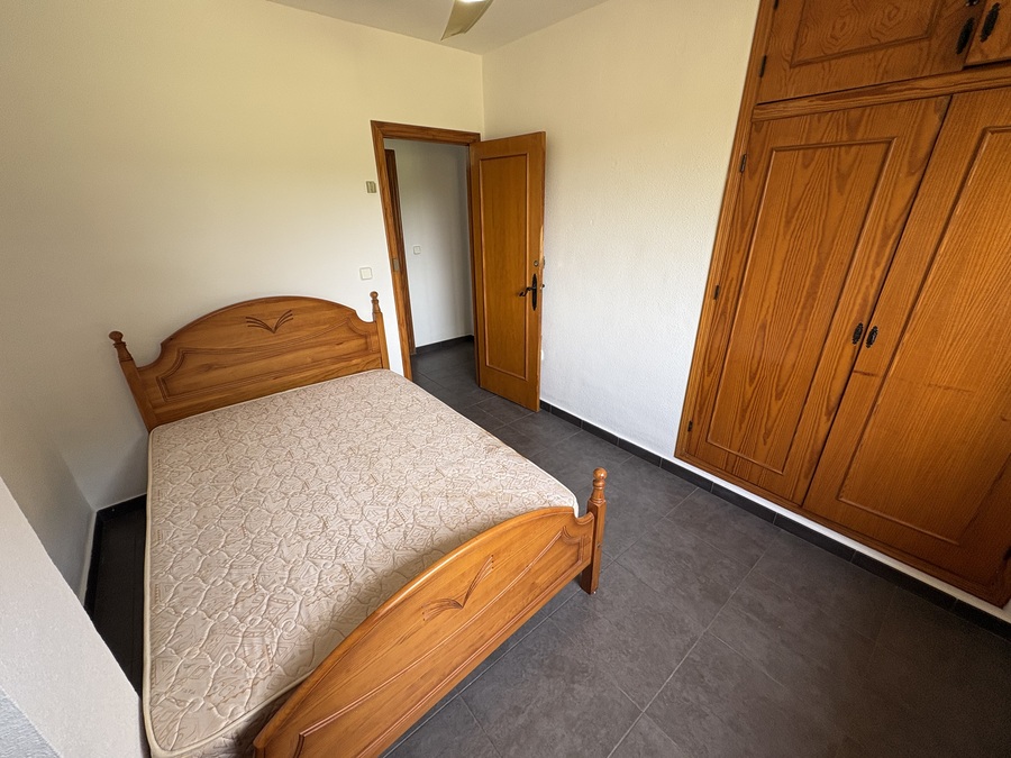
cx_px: 506
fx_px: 409
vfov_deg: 85.7
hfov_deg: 102.1
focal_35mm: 14
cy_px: 379
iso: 100
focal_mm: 2.22
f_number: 2.2
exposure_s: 1/99
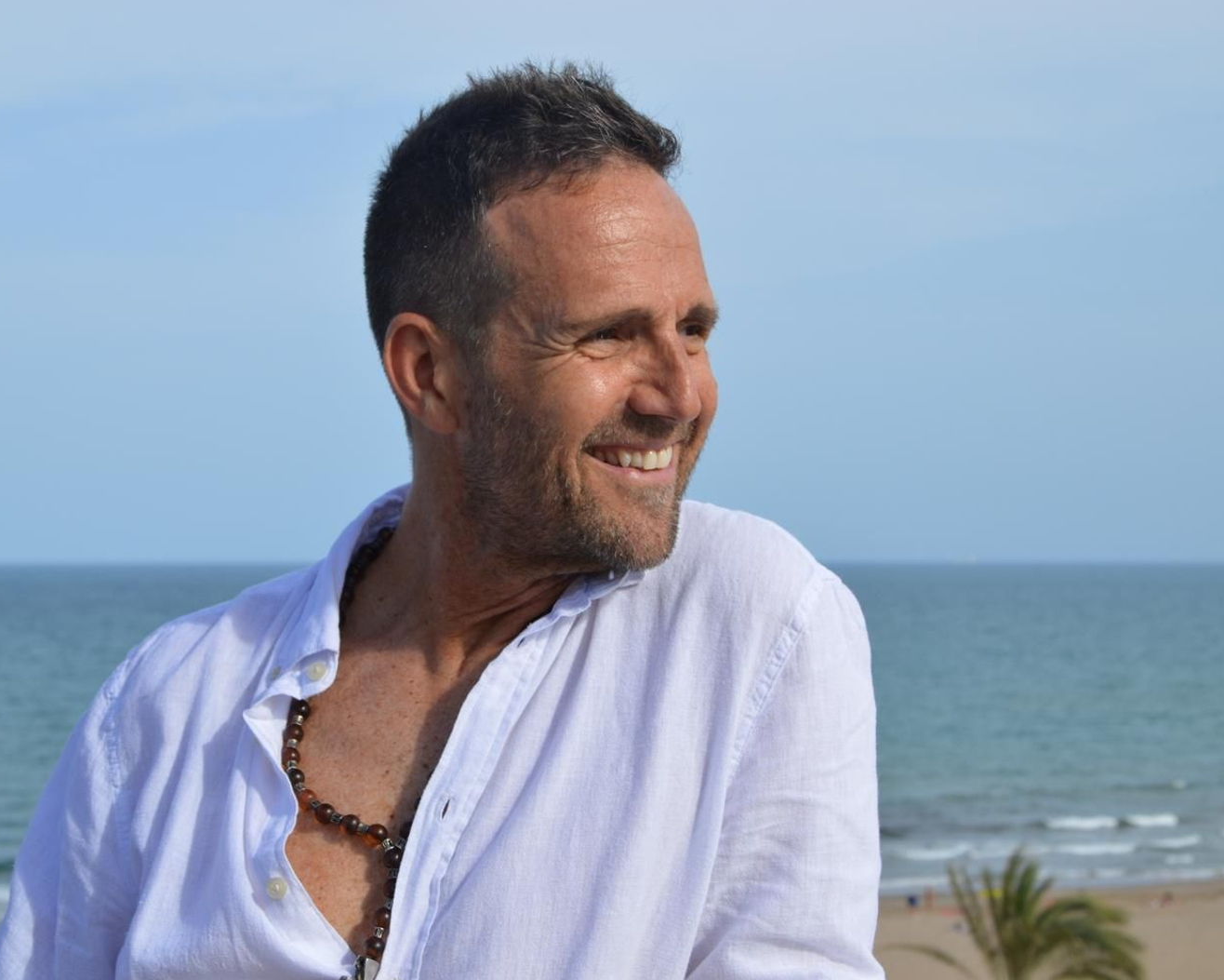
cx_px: 630
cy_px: 492
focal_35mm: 65
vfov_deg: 23.5
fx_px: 2355
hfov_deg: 29.1
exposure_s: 1/250
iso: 100
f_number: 8
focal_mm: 38
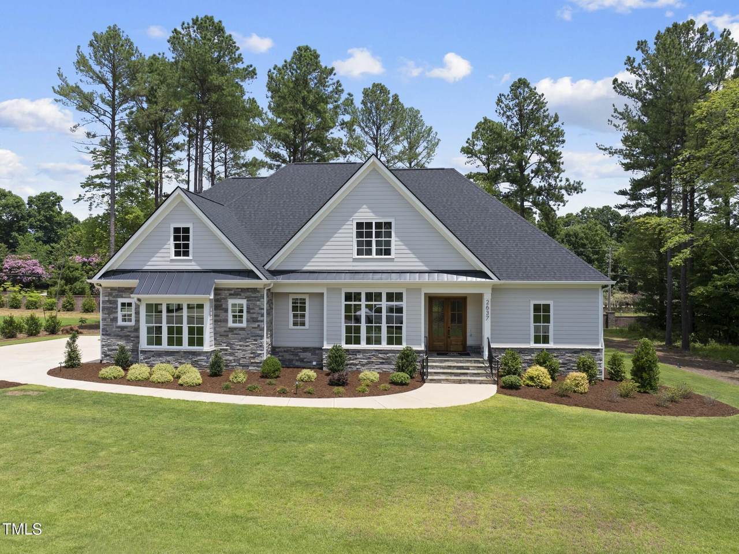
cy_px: 277
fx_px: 512
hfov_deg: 71.6
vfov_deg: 56.8
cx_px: 370
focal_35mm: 24
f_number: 2.8
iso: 100
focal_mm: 12.29
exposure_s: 1/1250
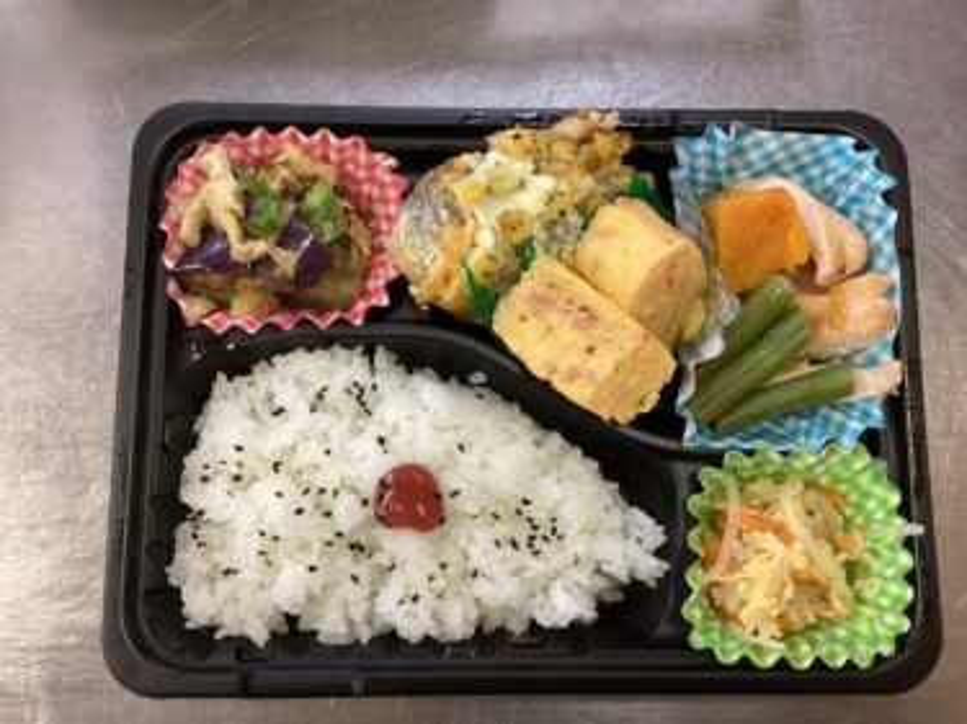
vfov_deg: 45.4
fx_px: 866
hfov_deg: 58.4
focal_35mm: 31
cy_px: 362
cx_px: 484
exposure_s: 1/60
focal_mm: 3.3
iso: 200
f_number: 2.4
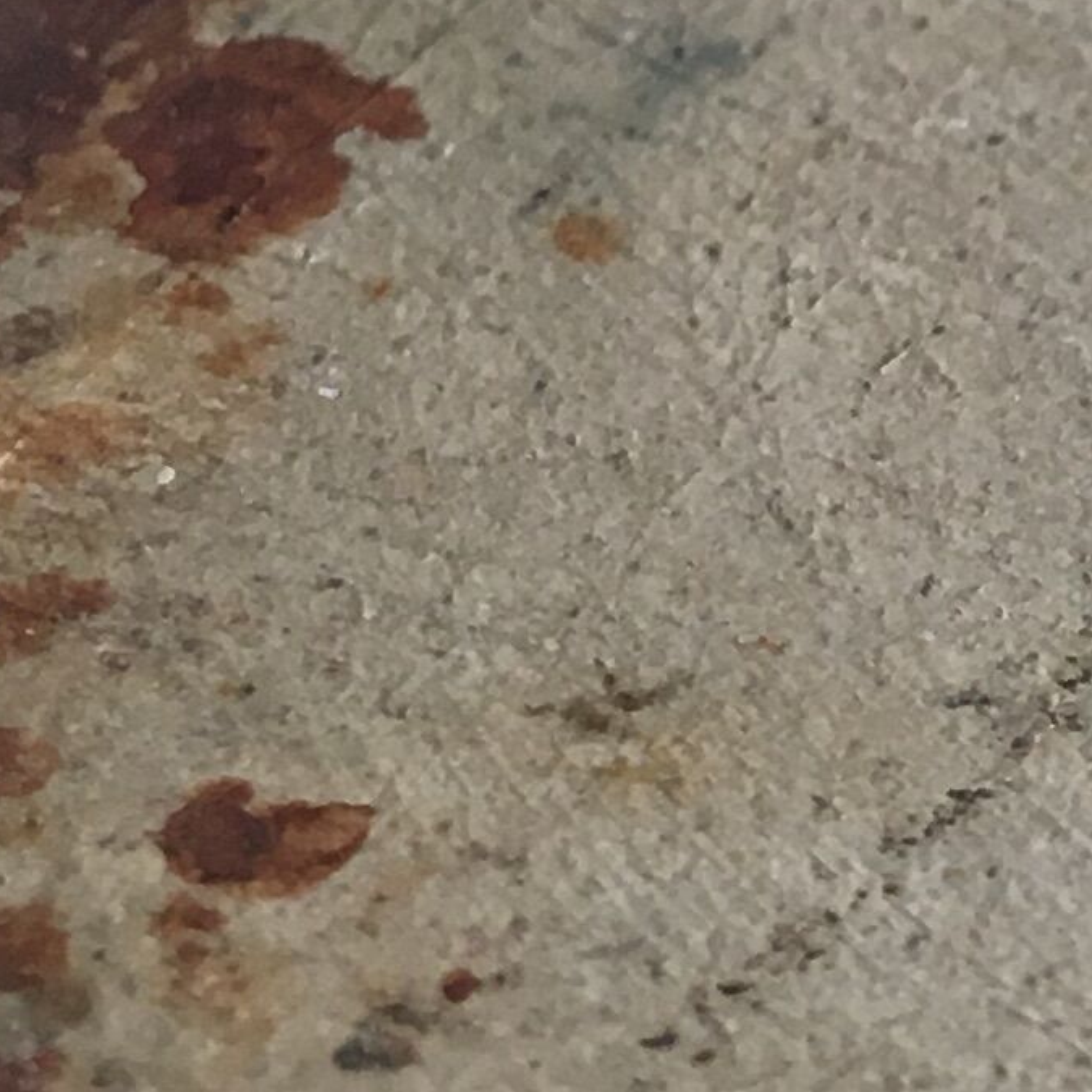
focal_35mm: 153
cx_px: 2142
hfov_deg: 10.5
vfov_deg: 11.3
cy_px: 1042
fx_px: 5461
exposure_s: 1/33
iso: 40
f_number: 2.2
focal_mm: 4.15
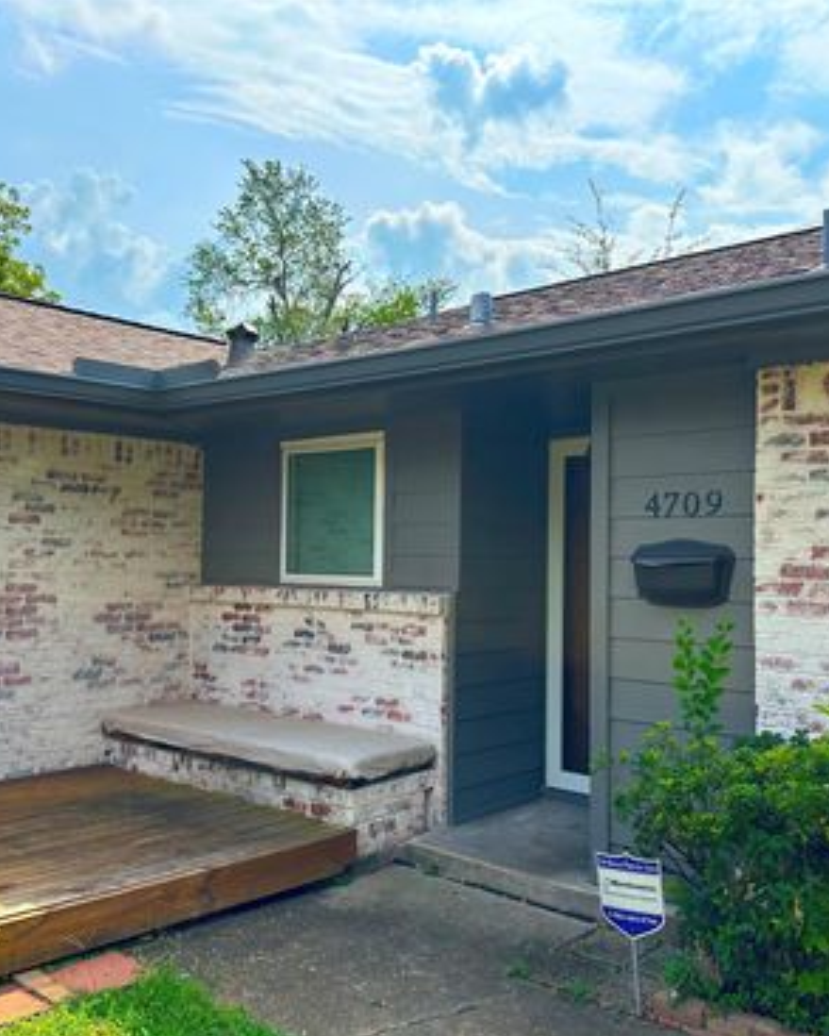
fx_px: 981
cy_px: 528
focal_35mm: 32
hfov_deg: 45.7
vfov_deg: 55.6
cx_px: 467
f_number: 1.78
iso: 80
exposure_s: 1/4545
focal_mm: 6.86
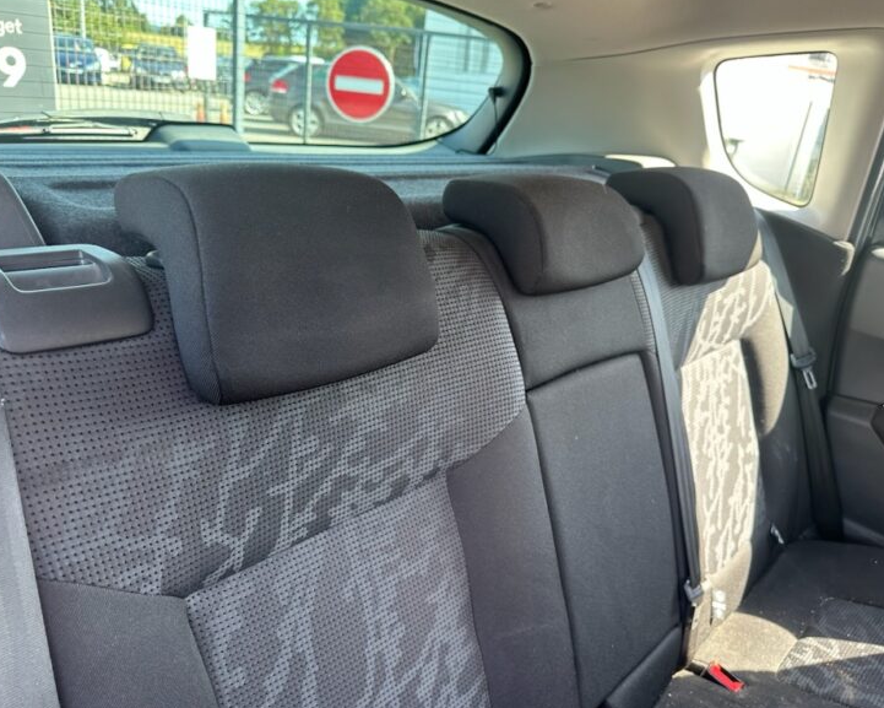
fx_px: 680
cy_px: 356
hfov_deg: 66.0
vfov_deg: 54.9
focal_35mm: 26
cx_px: 416
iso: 100
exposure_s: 1/121
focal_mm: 6.86
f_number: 1.78
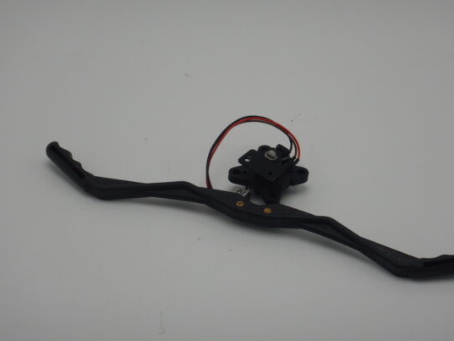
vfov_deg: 15.6
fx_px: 1246
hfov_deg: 20.6
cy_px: 165
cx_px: 251
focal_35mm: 95
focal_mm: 15.3
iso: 125
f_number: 4.7
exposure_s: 1/250
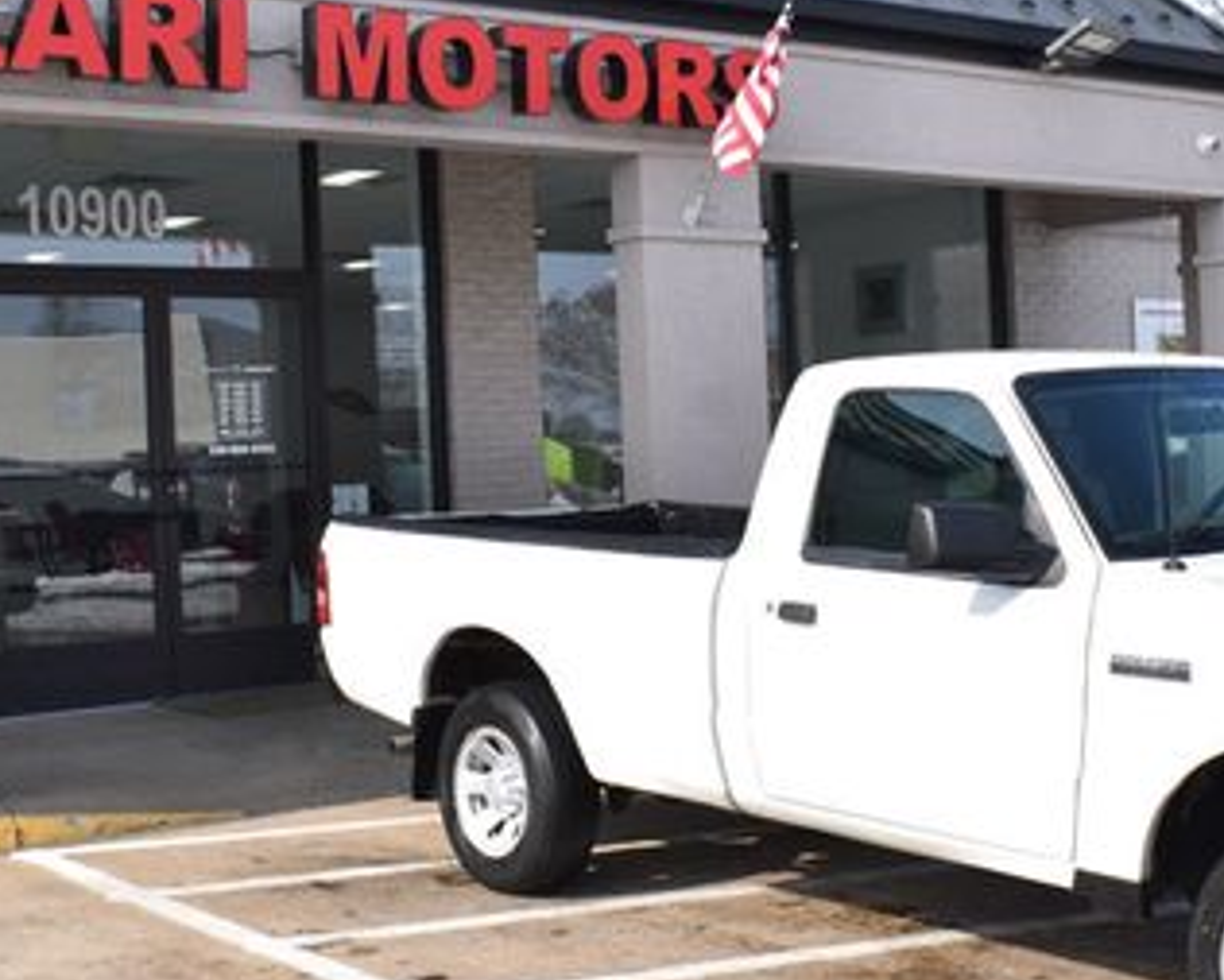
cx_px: 643
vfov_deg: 26.7
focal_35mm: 57
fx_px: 2066
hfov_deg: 33.0
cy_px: 457
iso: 200
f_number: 8
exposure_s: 1/500
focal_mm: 20
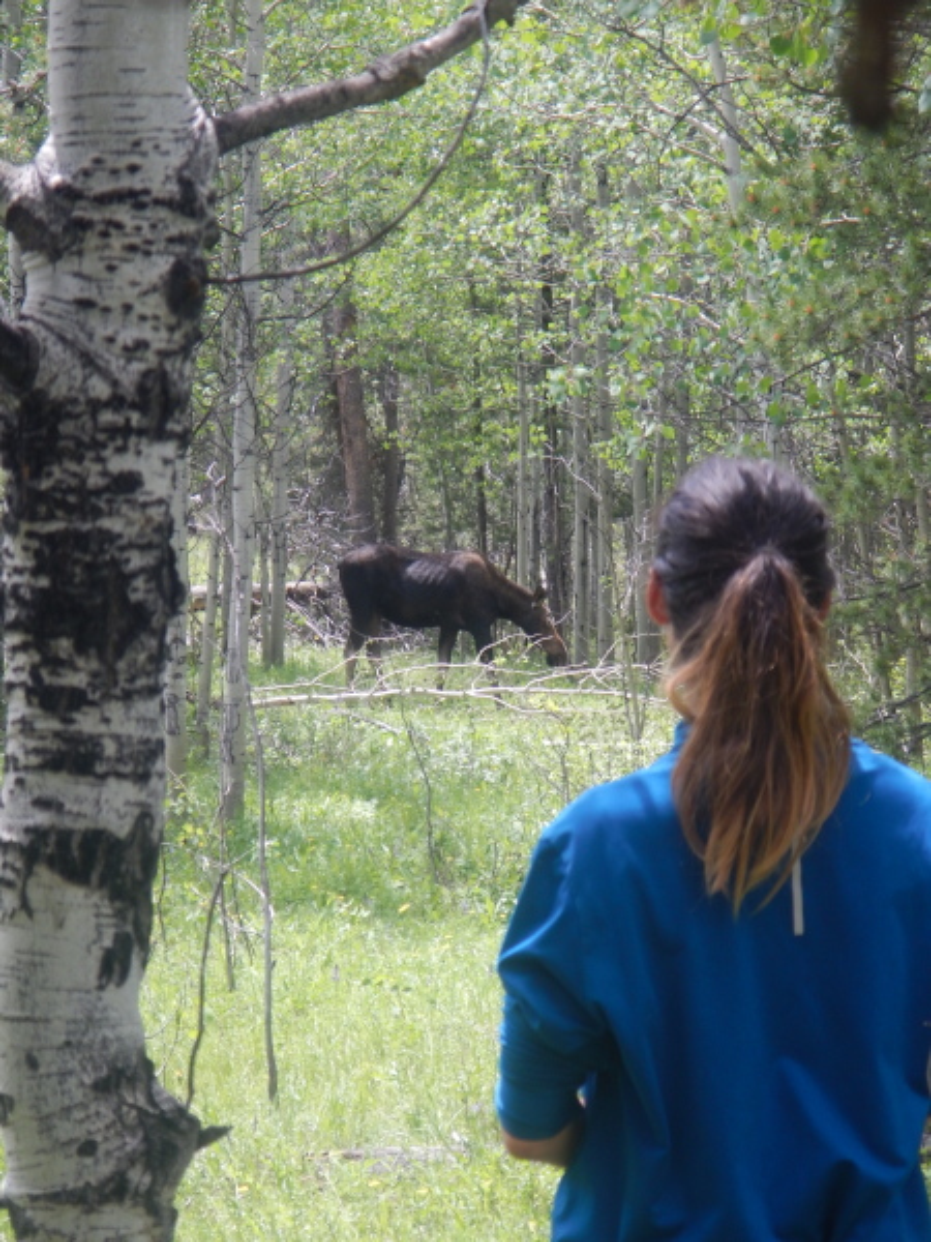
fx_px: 5020
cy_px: 621
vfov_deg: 14.1
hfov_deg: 10.6
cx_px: 466
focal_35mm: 140
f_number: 4.8
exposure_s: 1/125
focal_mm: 25
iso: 125
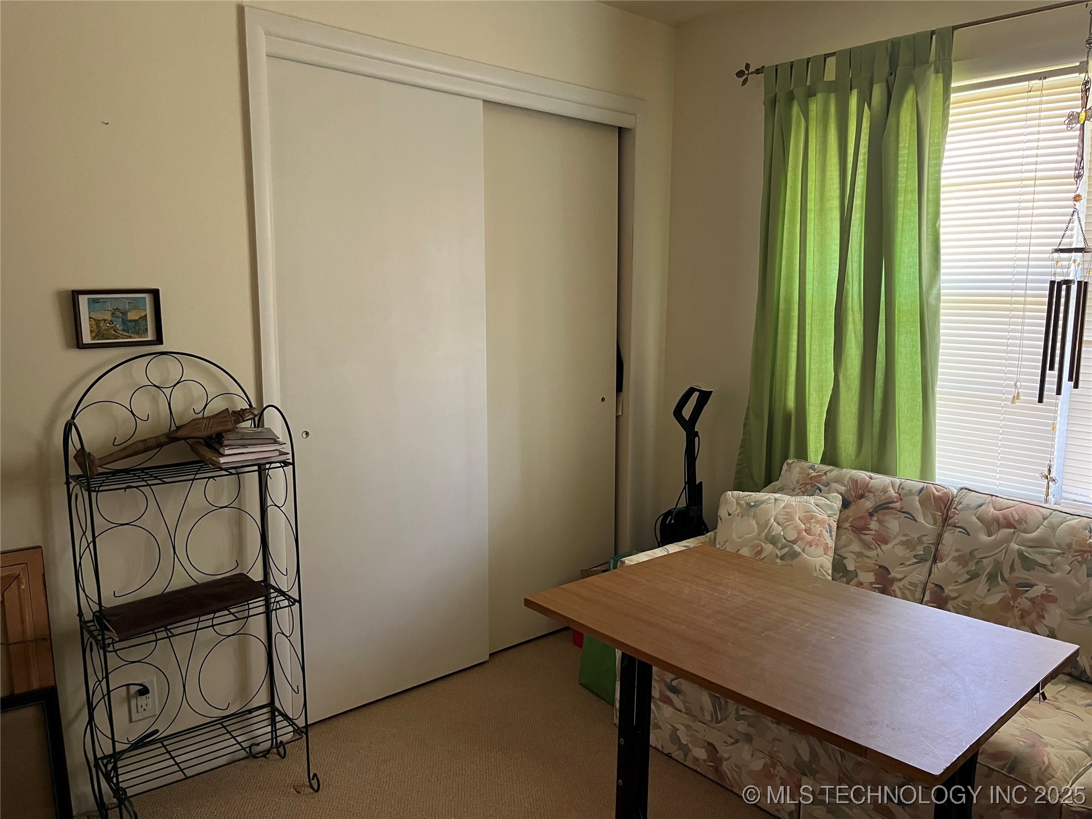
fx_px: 820
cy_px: 410
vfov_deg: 53.1
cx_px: 546
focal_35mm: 26
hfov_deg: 67.3
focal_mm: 5.1
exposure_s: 1/60
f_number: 1.6
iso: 320
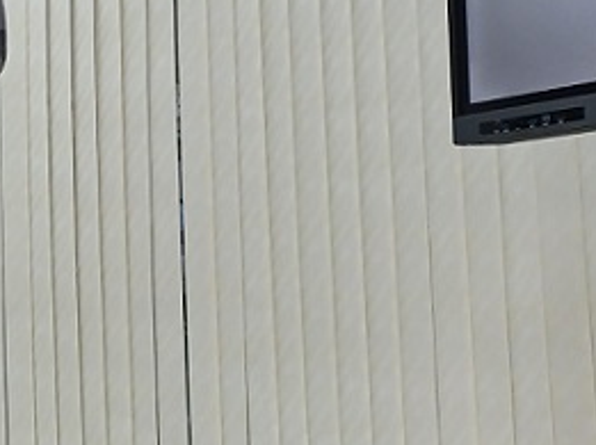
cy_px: 138
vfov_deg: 17.5
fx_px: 1444
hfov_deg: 19.5
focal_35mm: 84
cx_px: -364
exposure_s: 1/50
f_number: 1.7
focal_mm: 4.71
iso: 200
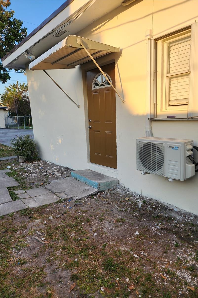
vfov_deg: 73.8
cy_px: 149
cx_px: 87
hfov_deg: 53.0
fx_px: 198
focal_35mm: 24
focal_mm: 6.4
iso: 12
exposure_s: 1/266
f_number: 1.8
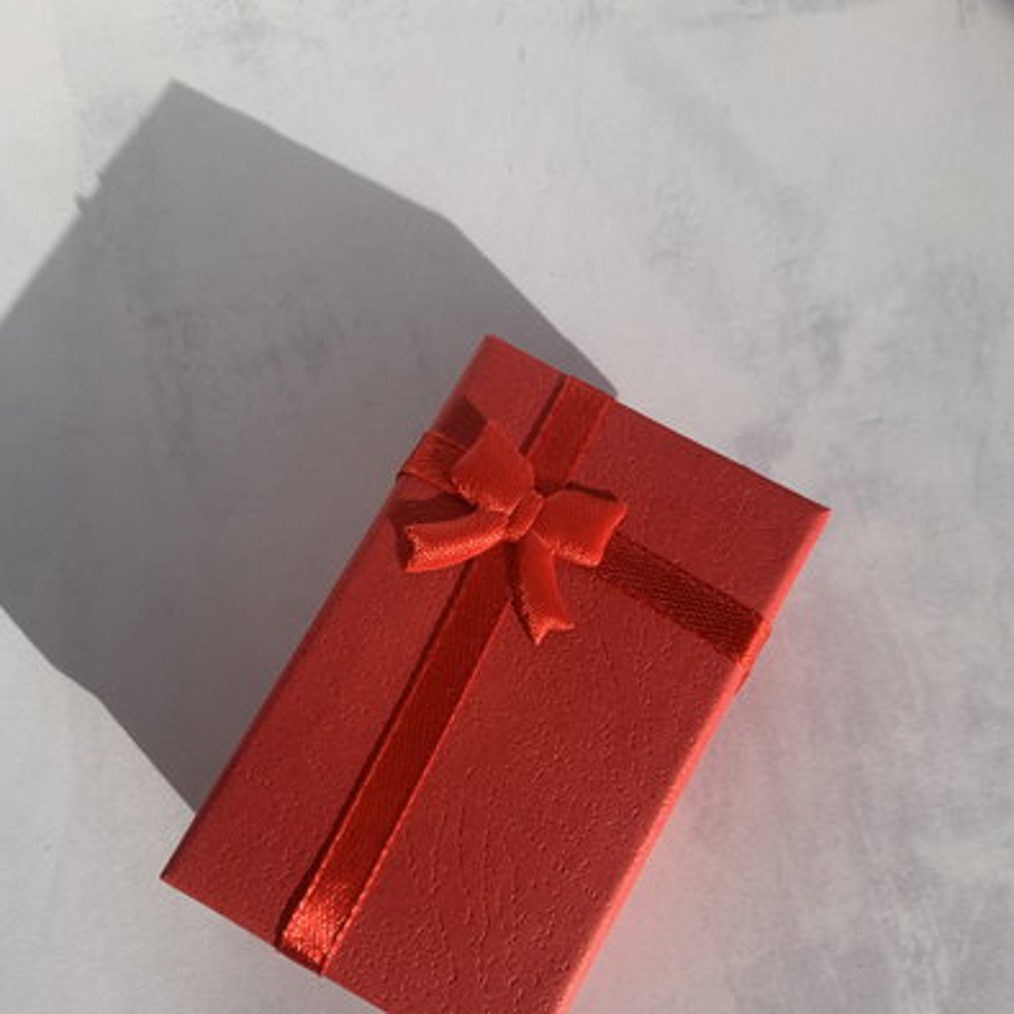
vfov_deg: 52.2
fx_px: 1027
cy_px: 607
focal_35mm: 31
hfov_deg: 52.5
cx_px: 508
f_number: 1.8
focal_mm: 4.25
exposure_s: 1/1916
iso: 25
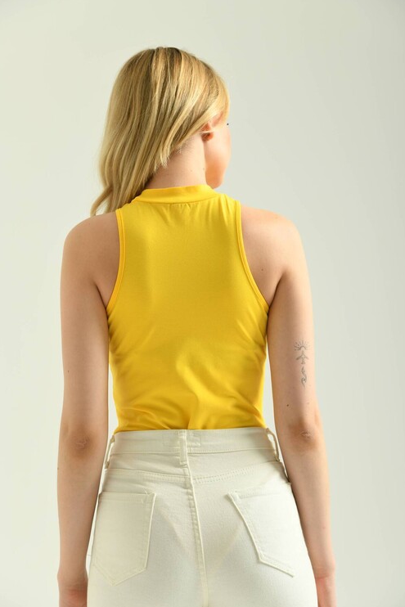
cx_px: 203
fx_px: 1569
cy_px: 304
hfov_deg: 14.7
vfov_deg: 21.9
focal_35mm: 93
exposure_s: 1/160
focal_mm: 92
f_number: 5.6
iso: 125
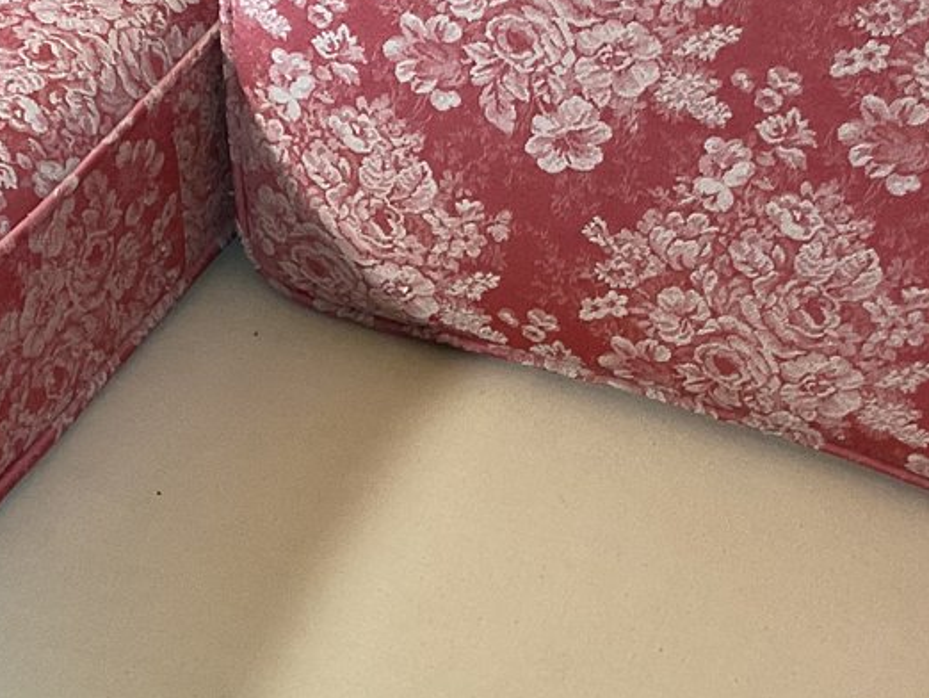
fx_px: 2255
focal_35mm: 84
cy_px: 558
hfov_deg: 23.2
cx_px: 542
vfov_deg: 17.4
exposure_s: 1/60
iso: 250
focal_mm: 3
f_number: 1.8
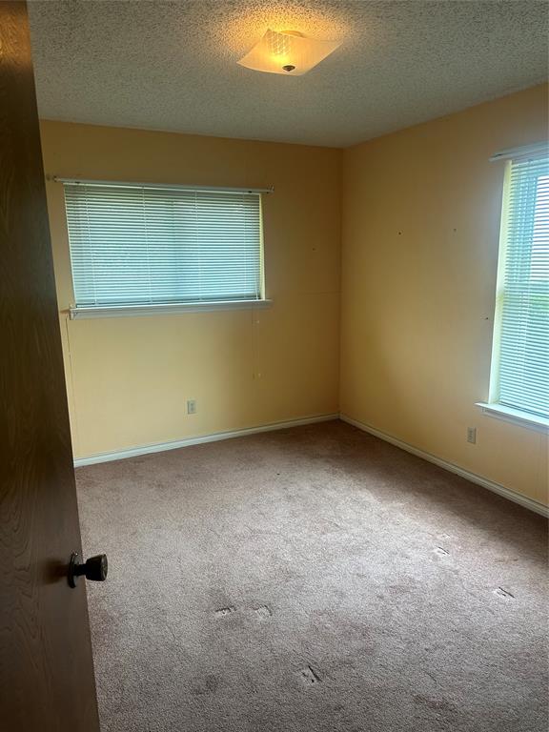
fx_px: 508
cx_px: 274
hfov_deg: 56.8
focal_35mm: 24
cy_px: 366
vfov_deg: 71.6
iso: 160
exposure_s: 1/120
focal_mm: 6.86
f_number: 1.78
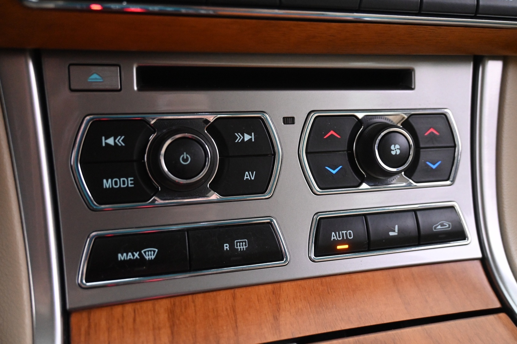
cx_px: 258
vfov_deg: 41.7
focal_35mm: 32
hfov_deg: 59.5
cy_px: 172
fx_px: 452
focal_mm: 21
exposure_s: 1/30
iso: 3600
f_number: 4
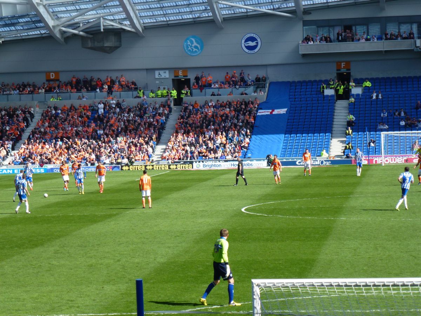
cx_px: 210
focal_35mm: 131
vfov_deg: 11.3
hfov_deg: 15.1
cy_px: 158
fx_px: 1593
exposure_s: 1/320
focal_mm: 23.4
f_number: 5.2
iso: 100
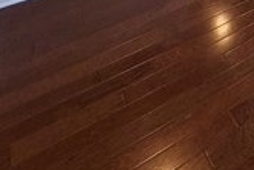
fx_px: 395
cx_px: 327
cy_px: -187
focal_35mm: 56
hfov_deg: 29.1
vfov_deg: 16.8
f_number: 2.2
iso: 250
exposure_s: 1/120
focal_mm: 2.22
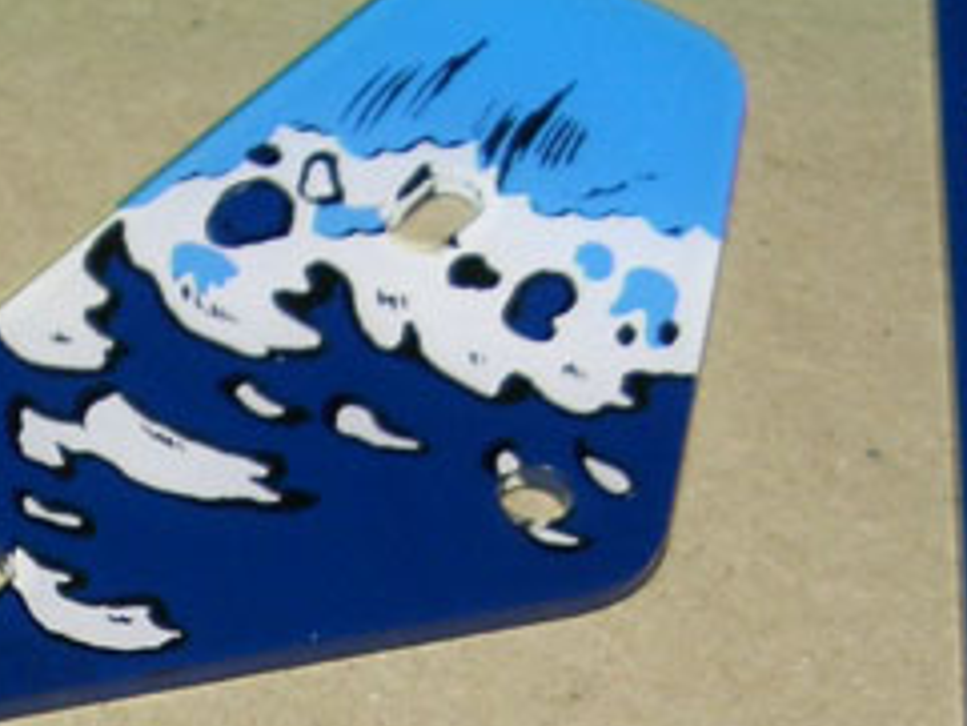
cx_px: 96
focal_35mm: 116
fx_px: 3242
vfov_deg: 12.3
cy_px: 999
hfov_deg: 16.7
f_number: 2.6
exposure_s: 1/400
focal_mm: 5.8
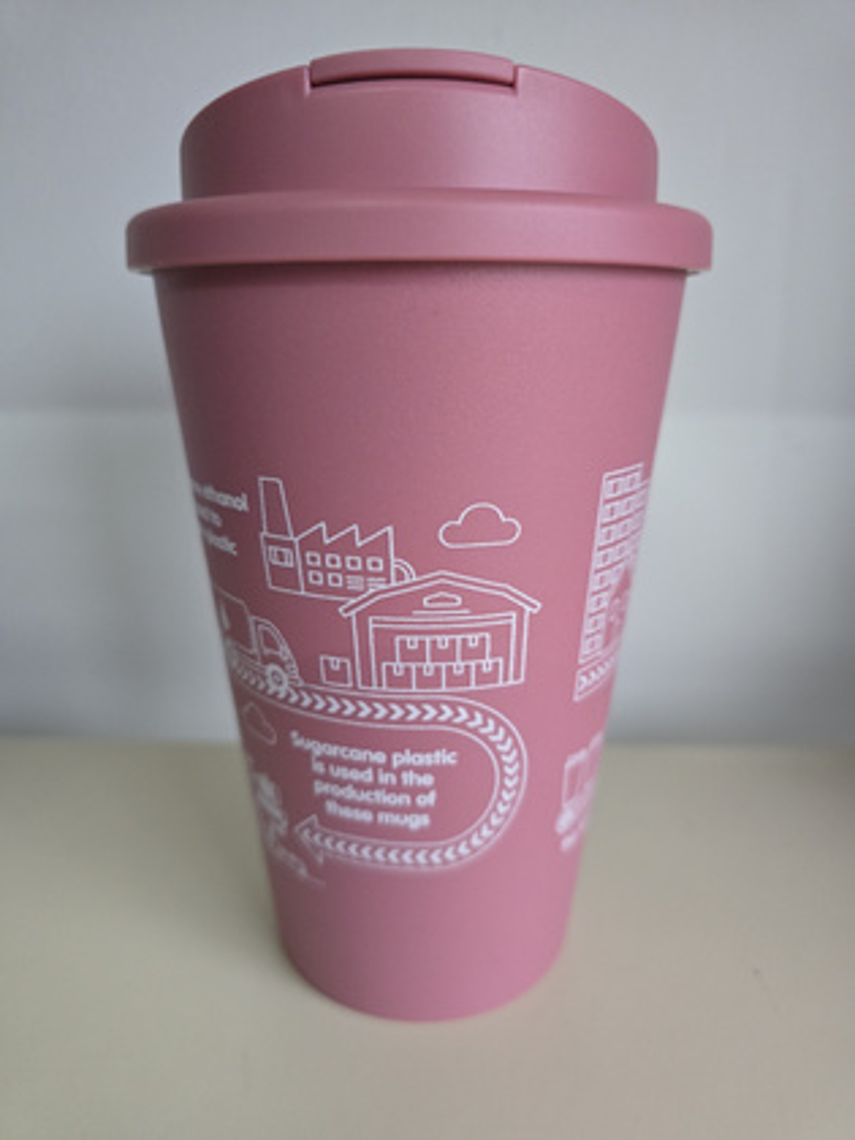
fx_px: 757
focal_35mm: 23
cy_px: 570
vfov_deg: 73.9
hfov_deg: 58.9
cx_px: 428
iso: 1250
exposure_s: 1/100
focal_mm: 6.3
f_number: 1.7
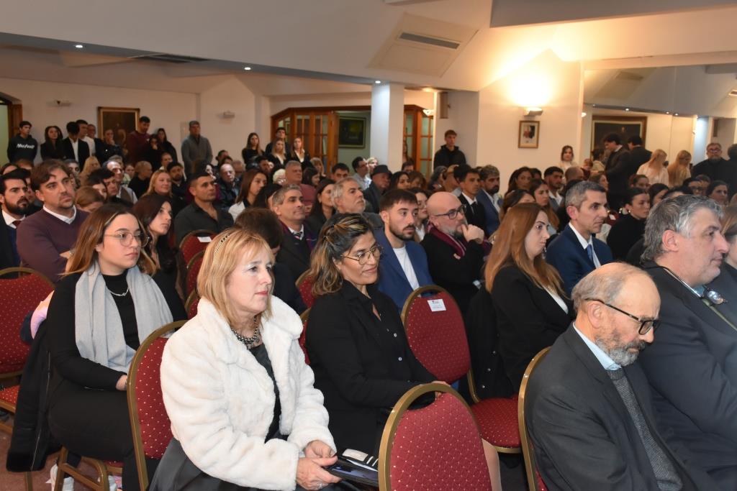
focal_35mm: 36
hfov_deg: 53.1
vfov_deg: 36.9
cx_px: 368
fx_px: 737
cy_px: 246
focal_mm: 24
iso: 1600
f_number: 5.6
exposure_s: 1/60
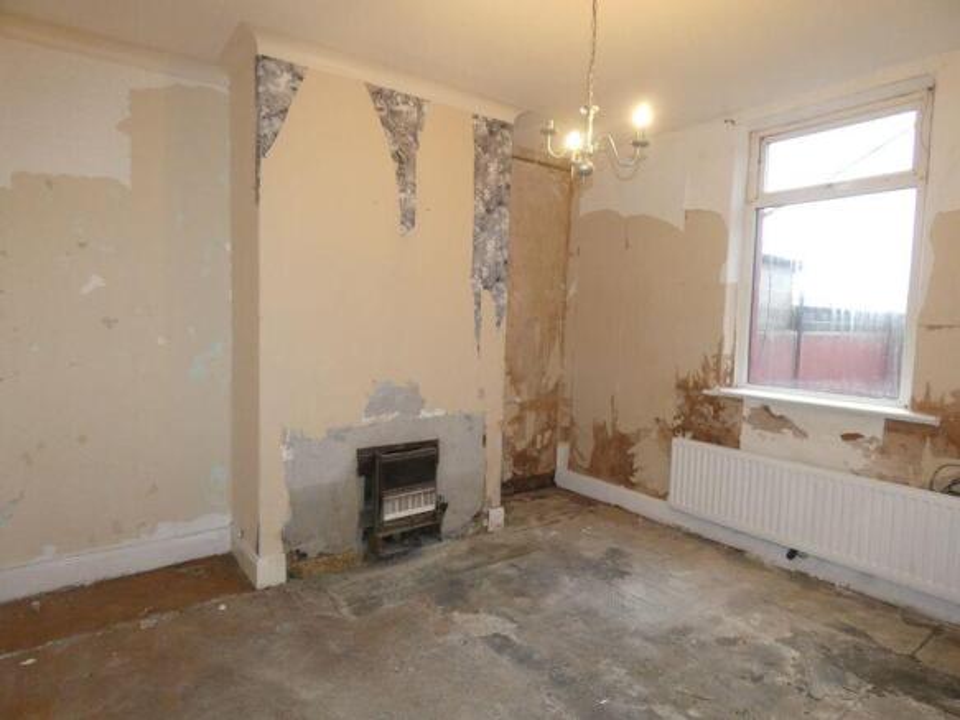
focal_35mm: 20
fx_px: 555
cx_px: 480
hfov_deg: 81.8
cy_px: 360
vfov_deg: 66.0
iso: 500
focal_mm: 3.6
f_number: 2.8
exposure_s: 1/60
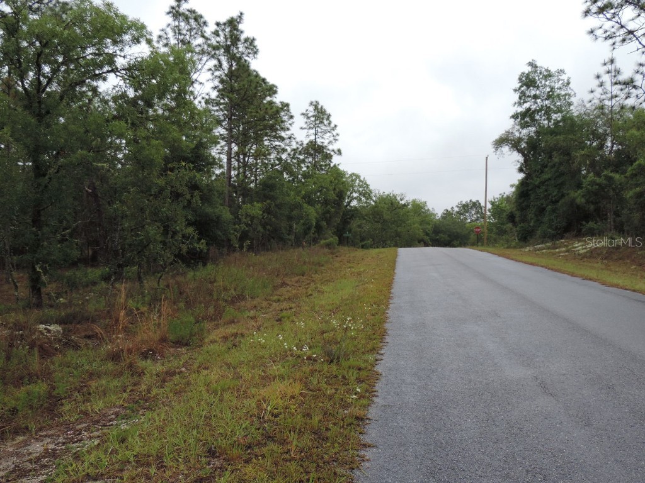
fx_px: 652
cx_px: 322
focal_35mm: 35
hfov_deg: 52.6
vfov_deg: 40.7
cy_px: 242
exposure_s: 1/320
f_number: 3.3
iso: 80
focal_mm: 6.2
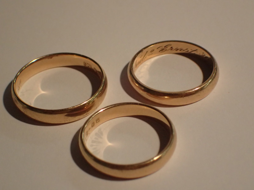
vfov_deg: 17.4
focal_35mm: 85
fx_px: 624
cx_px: 127
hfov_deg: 23.0
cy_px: 95
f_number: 4.5
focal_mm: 15.41
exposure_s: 1/125
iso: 800
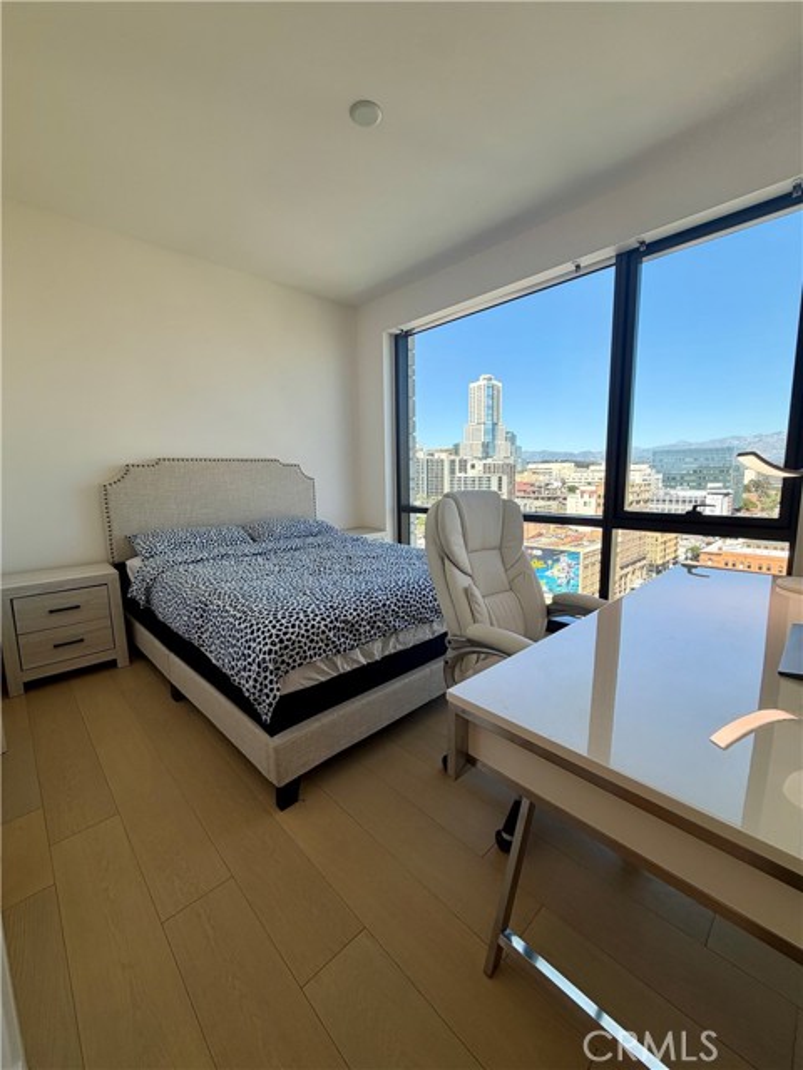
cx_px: 402
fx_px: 433
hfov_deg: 85.7
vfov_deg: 102.1
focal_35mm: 14
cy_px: 535
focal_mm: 2.22
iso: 50
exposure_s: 1/359
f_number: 2.2
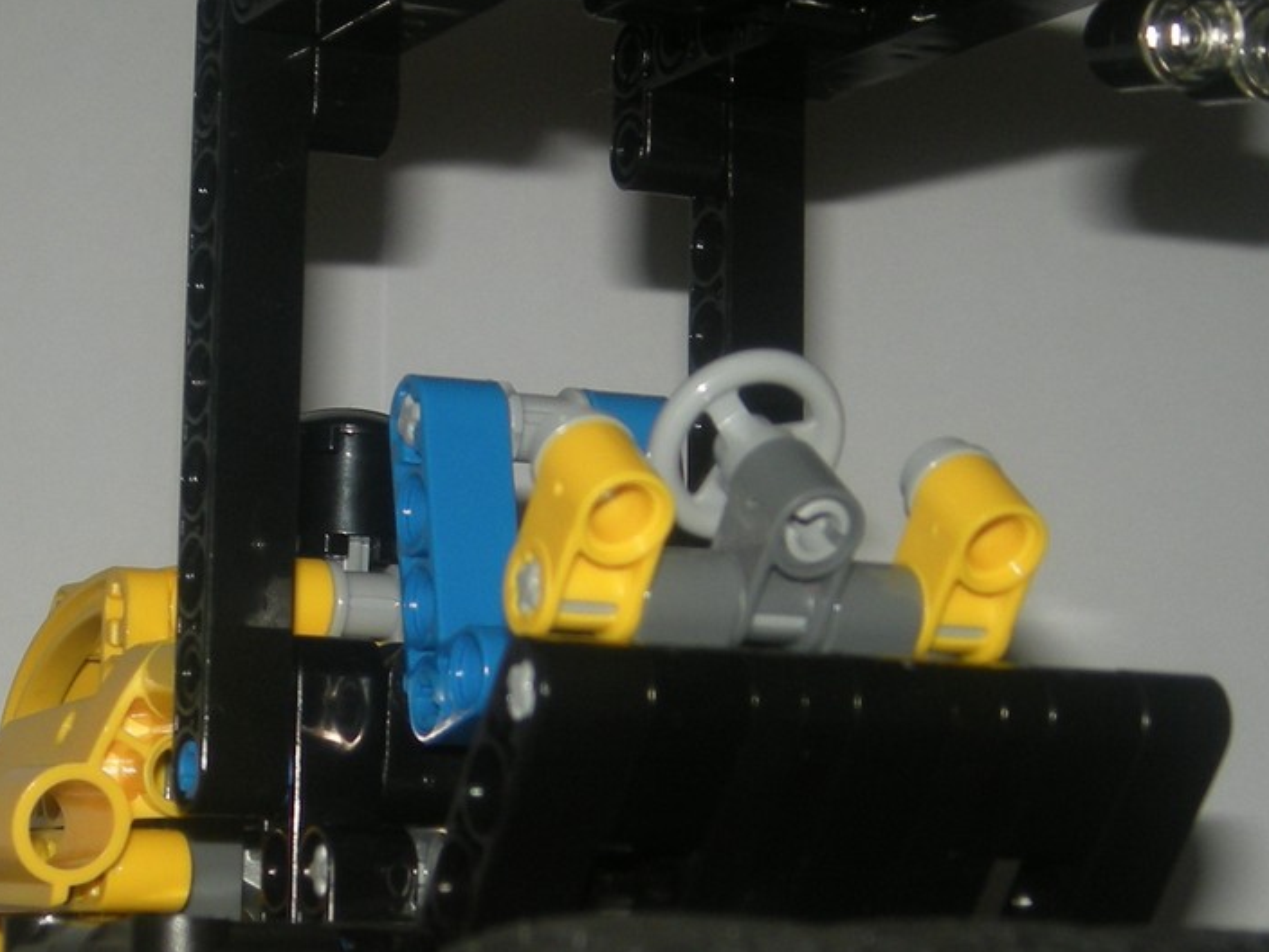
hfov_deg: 19.2
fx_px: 3739
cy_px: 774
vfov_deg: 14.4
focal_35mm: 102
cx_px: 422
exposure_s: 1/60
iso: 64
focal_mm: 7.1
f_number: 6.1
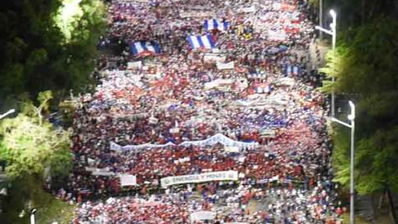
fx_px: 2237
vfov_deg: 5.7
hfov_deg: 10.2
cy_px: 191
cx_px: 247
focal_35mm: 212
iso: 6400
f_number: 4
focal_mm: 120
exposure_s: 1/40
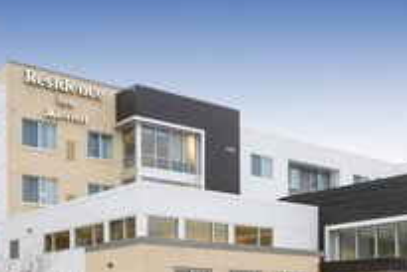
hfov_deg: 34.2
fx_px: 656
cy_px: 206
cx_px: 260
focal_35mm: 58
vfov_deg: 23.2
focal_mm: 31
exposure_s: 1
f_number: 8
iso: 64
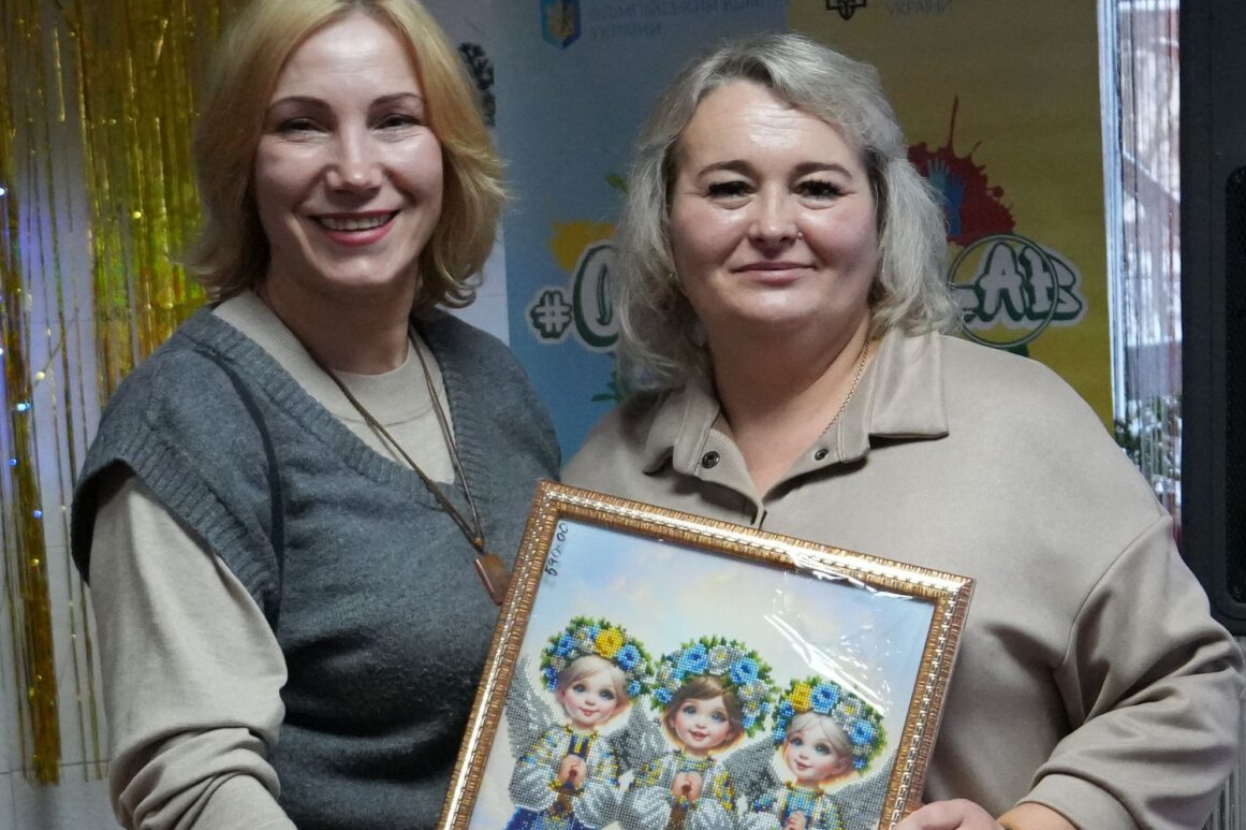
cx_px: 798
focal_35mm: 76
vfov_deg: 17.8
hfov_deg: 26.5
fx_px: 2633
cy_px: 594
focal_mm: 23
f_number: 4
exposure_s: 1/400
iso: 5000
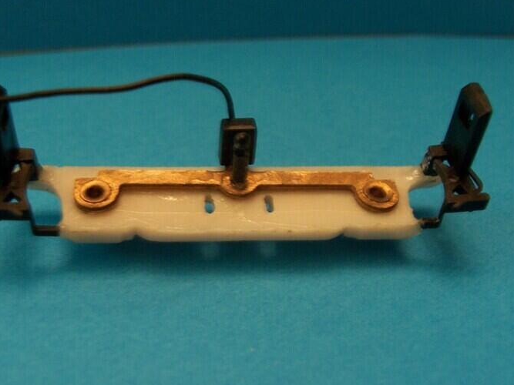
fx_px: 624
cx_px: 220
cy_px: 202
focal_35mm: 42
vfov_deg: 34.3
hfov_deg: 44.7
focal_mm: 6
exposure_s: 1/8
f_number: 2.8
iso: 140
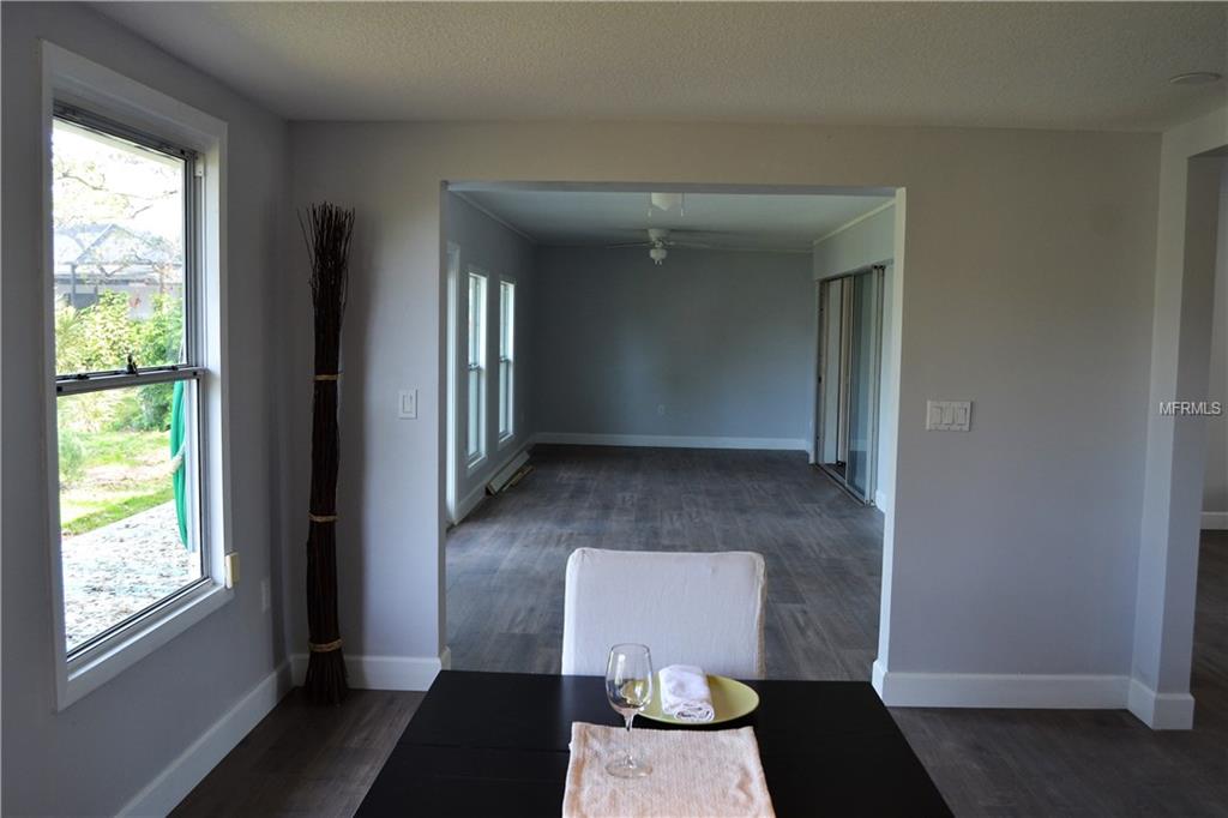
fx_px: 972
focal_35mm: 28
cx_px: 614
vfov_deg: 45.6
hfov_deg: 64.6
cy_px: 409
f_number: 5
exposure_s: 1/100
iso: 400
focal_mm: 19
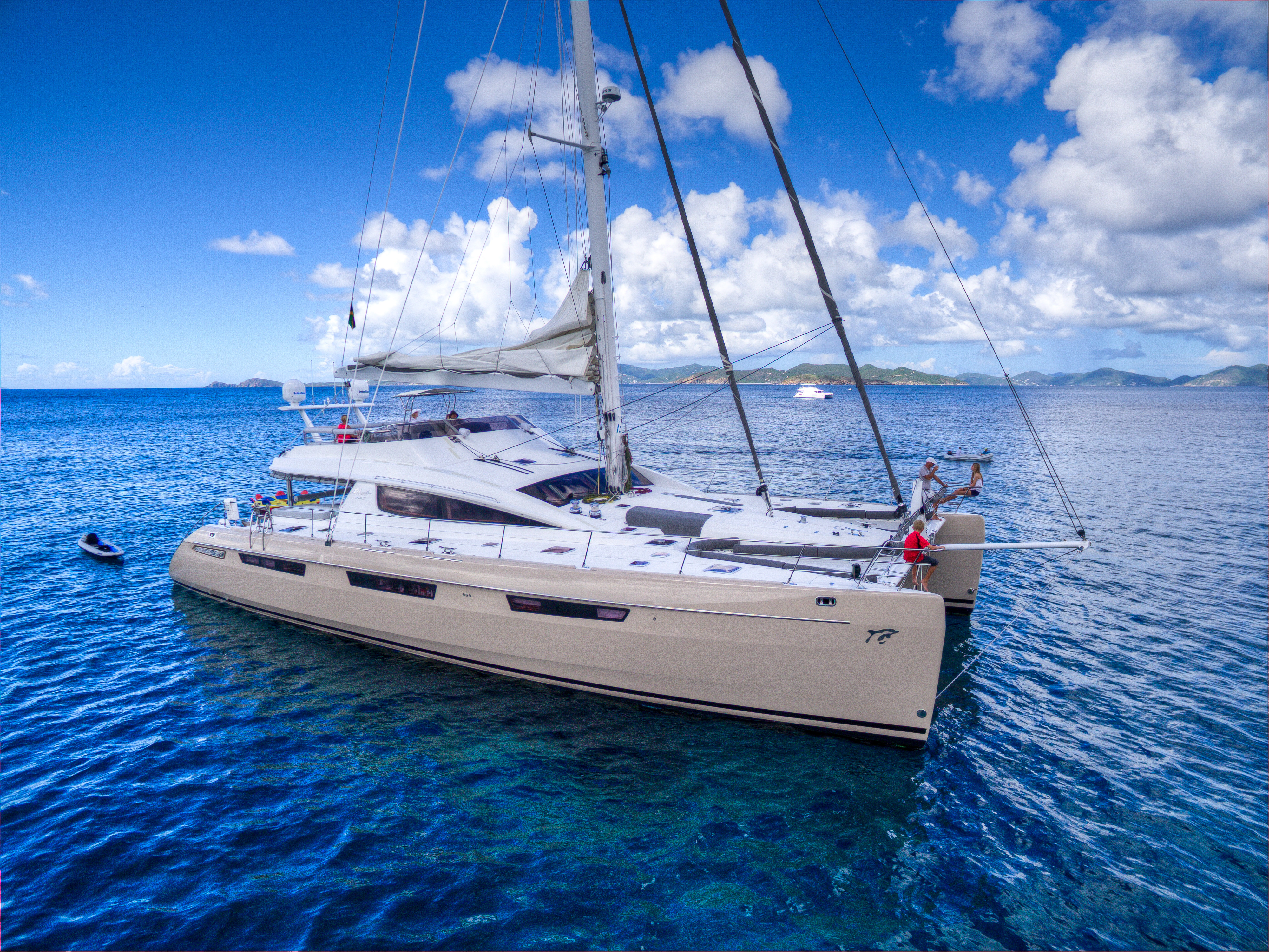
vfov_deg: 66.0
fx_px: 733
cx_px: 634
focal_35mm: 20
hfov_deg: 81.7
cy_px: 476
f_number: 2.8
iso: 100
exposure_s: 1/1250
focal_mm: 3.61
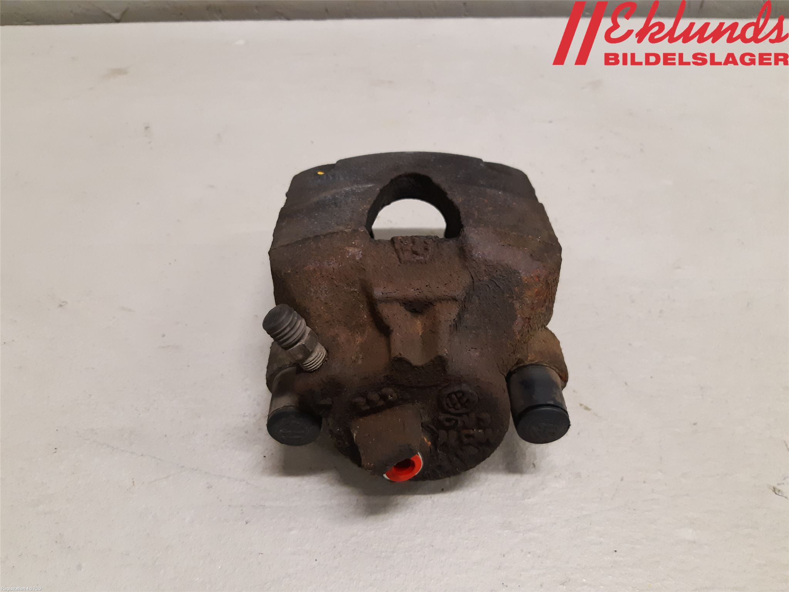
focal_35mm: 26
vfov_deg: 53.1
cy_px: 296
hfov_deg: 67.3
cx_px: 394
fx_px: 593
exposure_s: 1/50
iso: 250
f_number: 1.7
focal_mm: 3.93
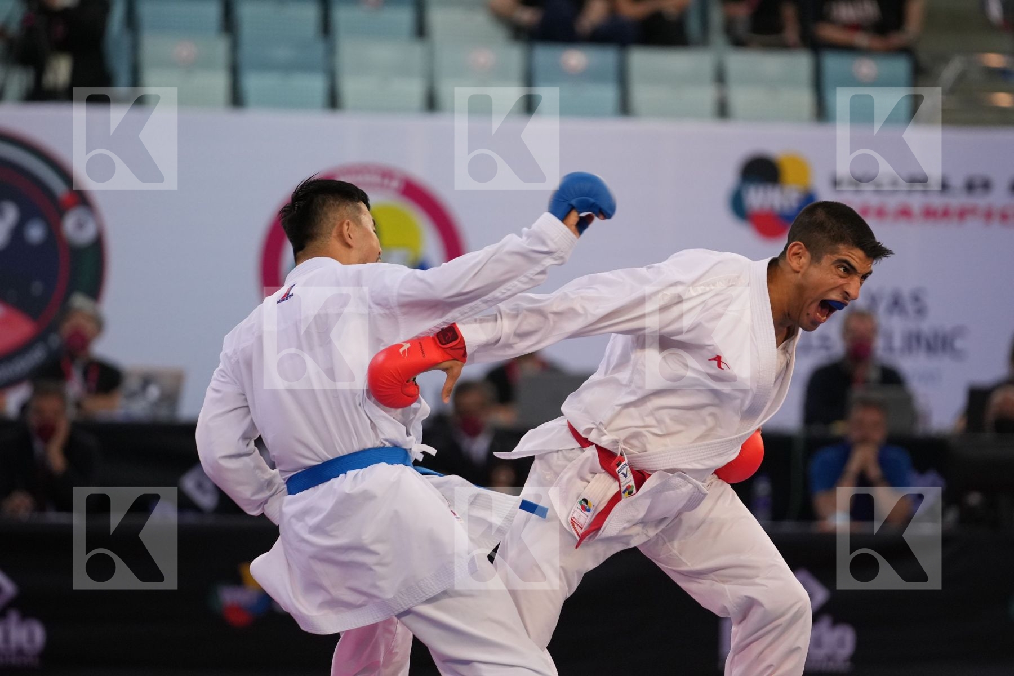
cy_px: 338
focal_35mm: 291
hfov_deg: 7.1
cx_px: 507
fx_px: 8196
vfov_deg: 4.7
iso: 1600
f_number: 2.8
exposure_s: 1/1000
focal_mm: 194
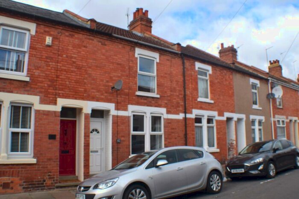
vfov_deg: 36.9
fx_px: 299
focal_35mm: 36
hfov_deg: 53.1
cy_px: 100
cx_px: 150
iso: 200
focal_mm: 24
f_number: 8
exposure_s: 1/320
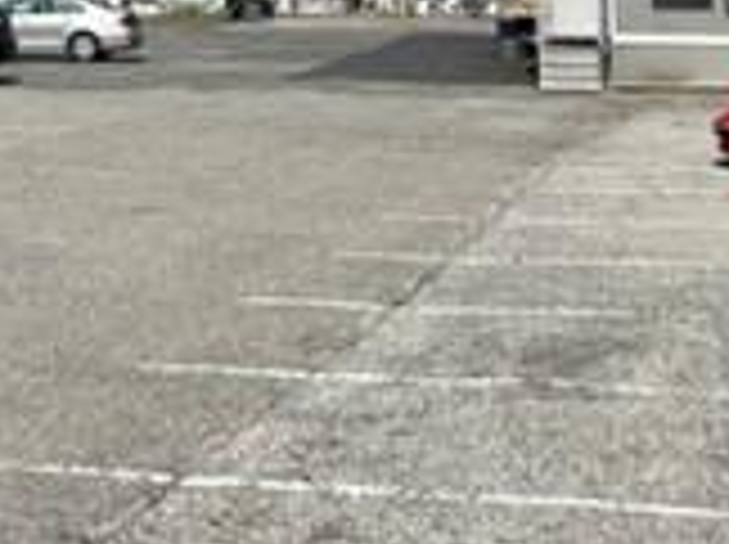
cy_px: -378
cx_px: -158
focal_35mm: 103
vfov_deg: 13.2
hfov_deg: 18.1
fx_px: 2166
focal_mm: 5.7
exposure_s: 1/6579
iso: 50
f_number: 1.5
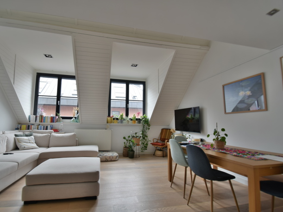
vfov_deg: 74.7
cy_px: 110
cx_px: 130
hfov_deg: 90.8
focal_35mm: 17
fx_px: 139
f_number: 4.5
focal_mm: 10
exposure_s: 1/5
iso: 100
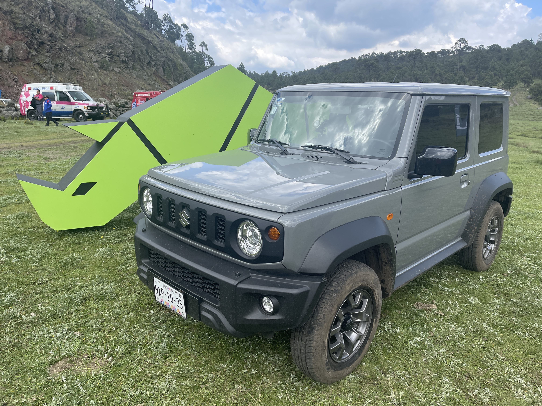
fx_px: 407
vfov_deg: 53.1
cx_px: 271
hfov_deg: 67.3
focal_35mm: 26
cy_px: 203
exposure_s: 1/1475
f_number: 1.6
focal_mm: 5.1
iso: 32
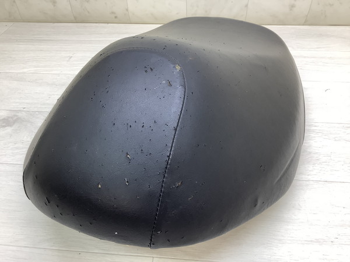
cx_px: 175
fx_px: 313
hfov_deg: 58.4
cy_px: 131
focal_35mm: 31
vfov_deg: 45.4
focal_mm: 3.3
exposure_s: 1/60
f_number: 2.4
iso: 64
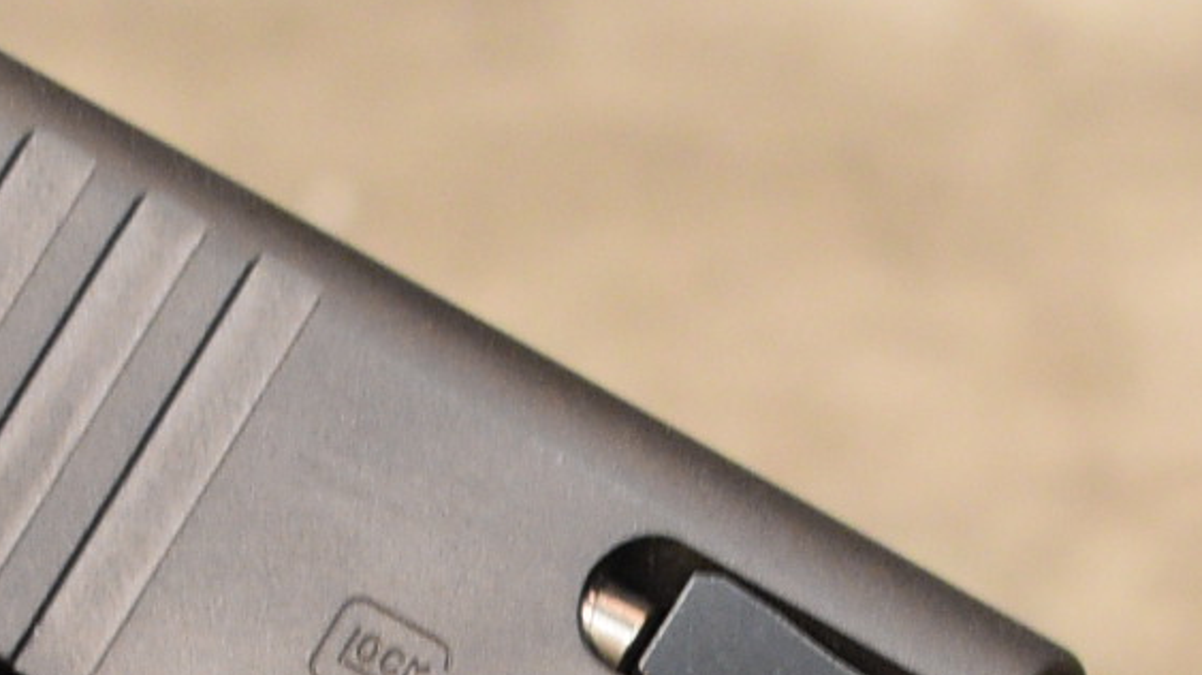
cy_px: 1320
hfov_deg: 11.7
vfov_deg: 6.4
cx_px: 489
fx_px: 5861
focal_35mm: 184
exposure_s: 1/60
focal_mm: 22
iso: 1000
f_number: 4
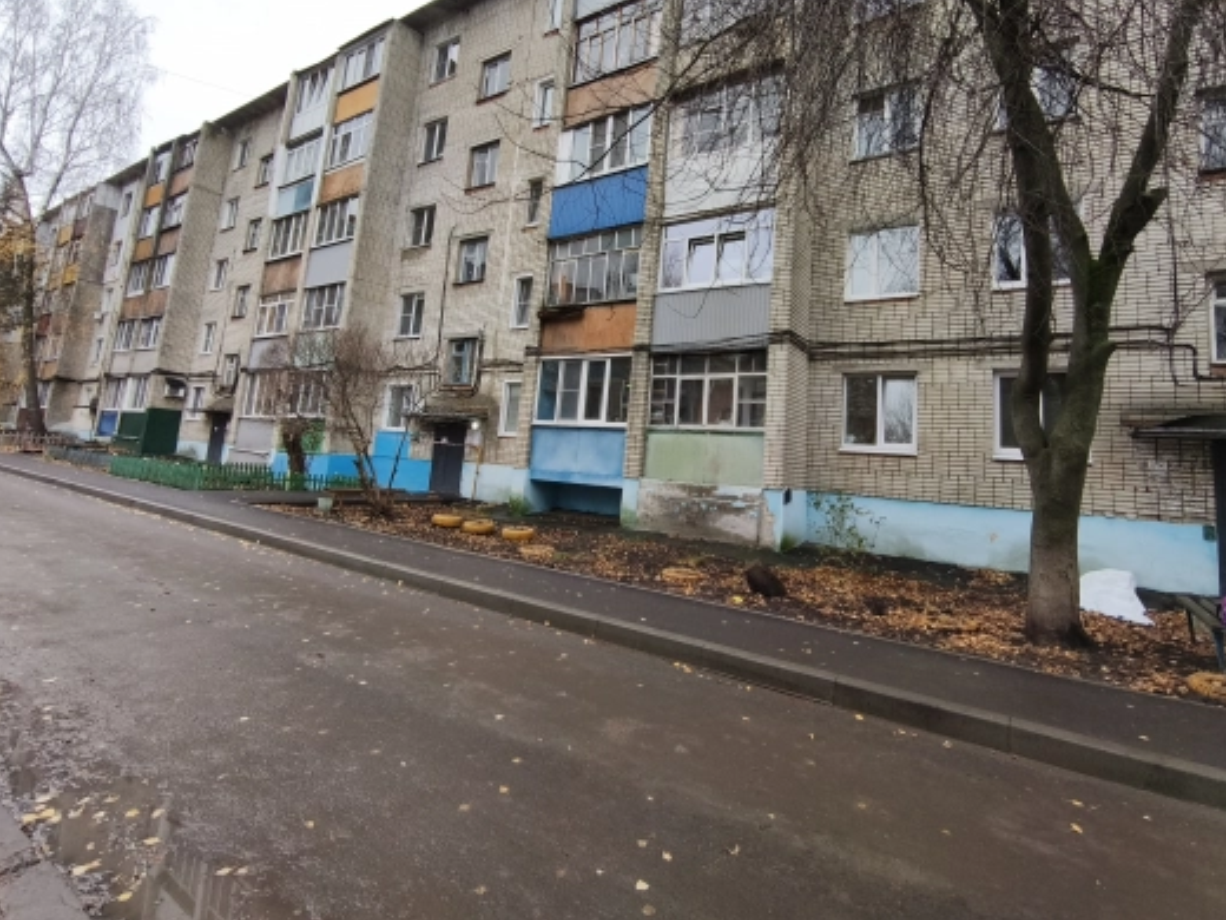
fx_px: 638
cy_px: 370
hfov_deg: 87.6
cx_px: 665
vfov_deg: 70.9
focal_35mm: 18
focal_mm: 1.91
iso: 50
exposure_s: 1/242
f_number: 2.2
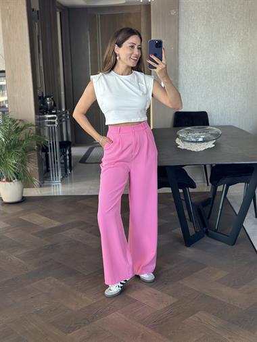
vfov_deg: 39.6
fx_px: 475
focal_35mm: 48
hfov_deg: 30.3
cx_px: 128
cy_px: 171
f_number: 1.78
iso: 125
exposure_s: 1/60
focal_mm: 6.86
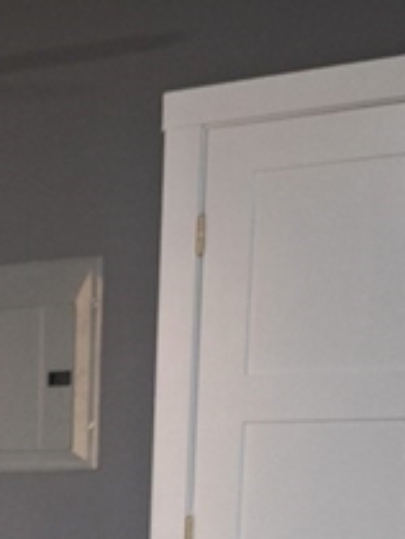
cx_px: -305
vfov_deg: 21.4
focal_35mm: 84
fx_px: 1308
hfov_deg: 15.4
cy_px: 670
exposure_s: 1/20
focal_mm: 5.54
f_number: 1.8
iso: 500
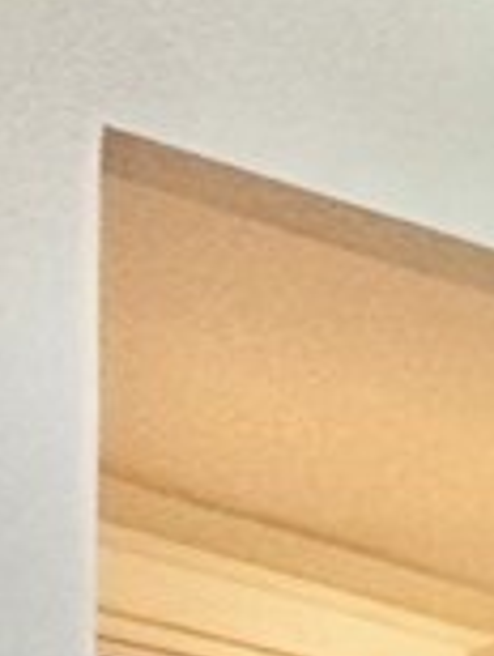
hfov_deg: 7.8
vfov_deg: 17.8
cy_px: 1103
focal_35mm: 93
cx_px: 2074
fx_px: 1765
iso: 400
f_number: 2.2
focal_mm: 2.22
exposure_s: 1/60
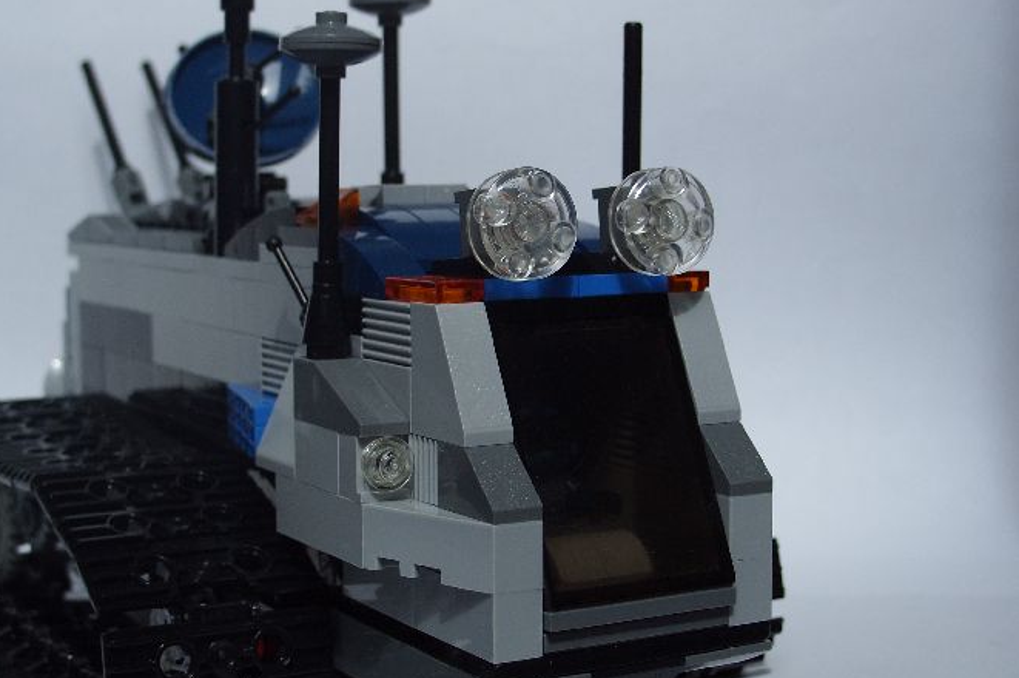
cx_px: 435
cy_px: 359
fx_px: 1924
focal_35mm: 68
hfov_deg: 29.6
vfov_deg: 20.0
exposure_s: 1/353
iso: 100
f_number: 3.1
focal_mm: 11.17
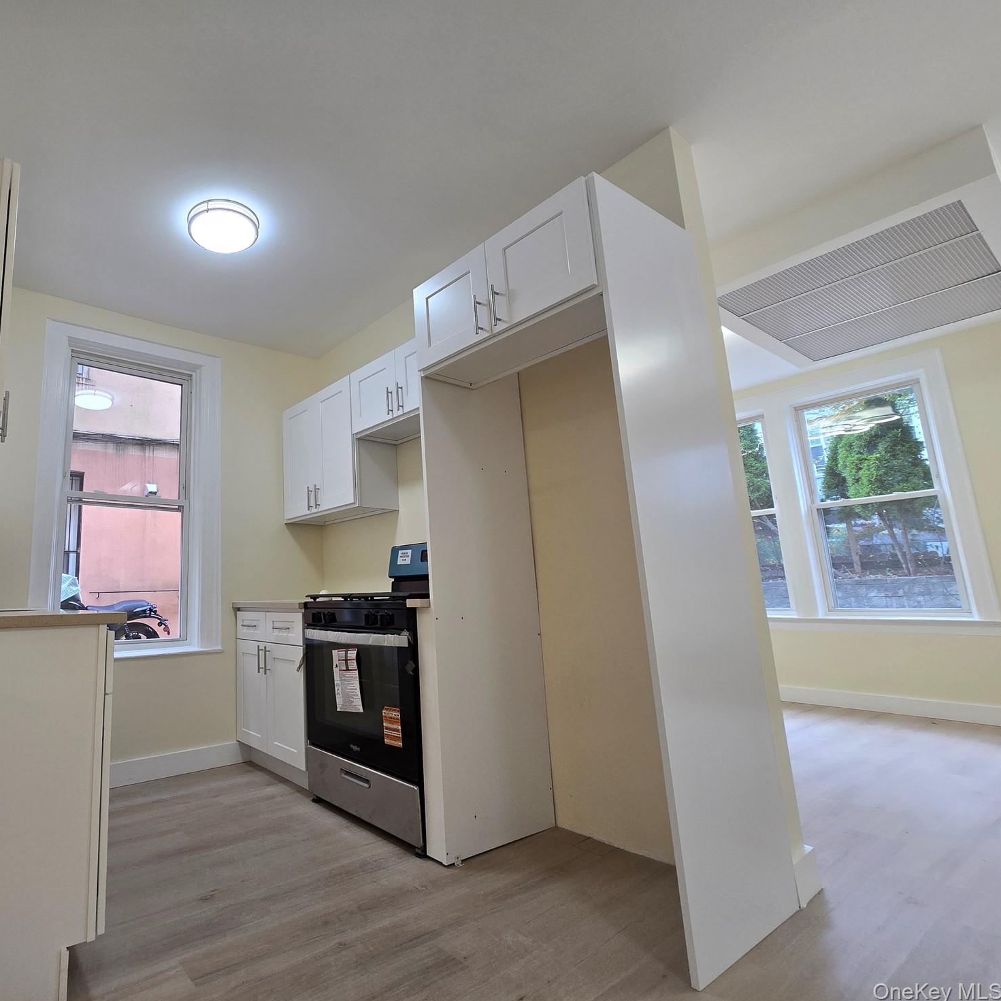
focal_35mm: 16
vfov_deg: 87.4
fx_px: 523
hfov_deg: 83.7
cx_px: 314
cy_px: 485
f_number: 2.2
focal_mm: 2.2
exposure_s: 1/60
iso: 80
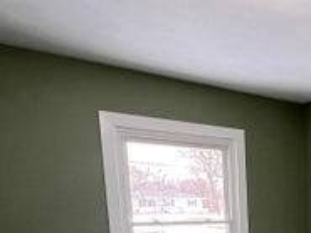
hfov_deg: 34.6
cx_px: 363
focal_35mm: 45
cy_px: 282
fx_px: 405
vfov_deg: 28.0
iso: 200
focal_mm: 1.57
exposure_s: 1/120
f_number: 1.8
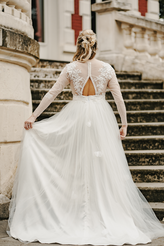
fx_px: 574
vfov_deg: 24.2
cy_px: 123
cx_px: 82
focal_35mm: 84
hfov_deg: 16.3
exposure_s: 1/6400
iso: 500
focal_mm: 56
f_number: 1.4
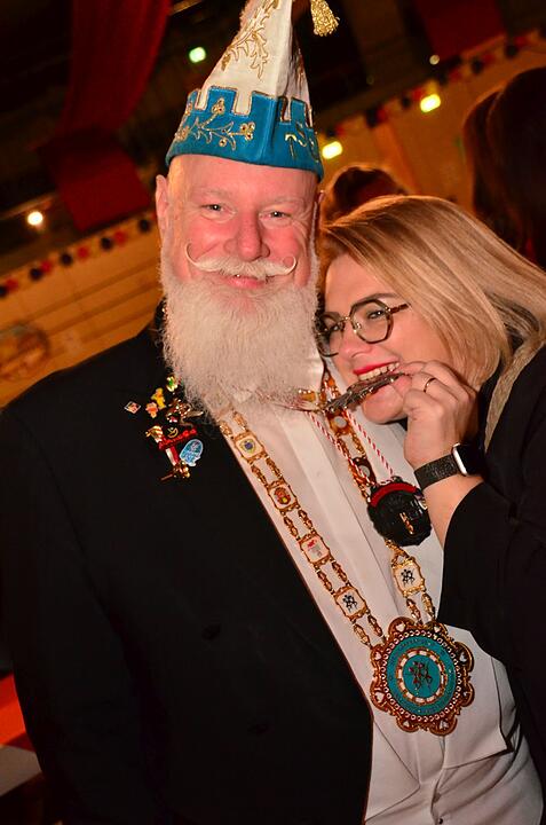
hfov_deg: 23.7
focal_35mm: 57
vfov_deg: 35.1
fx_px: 1302
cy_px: 412
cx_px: 273
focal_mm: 38
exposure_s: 1/30
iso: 3200
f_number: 5.6
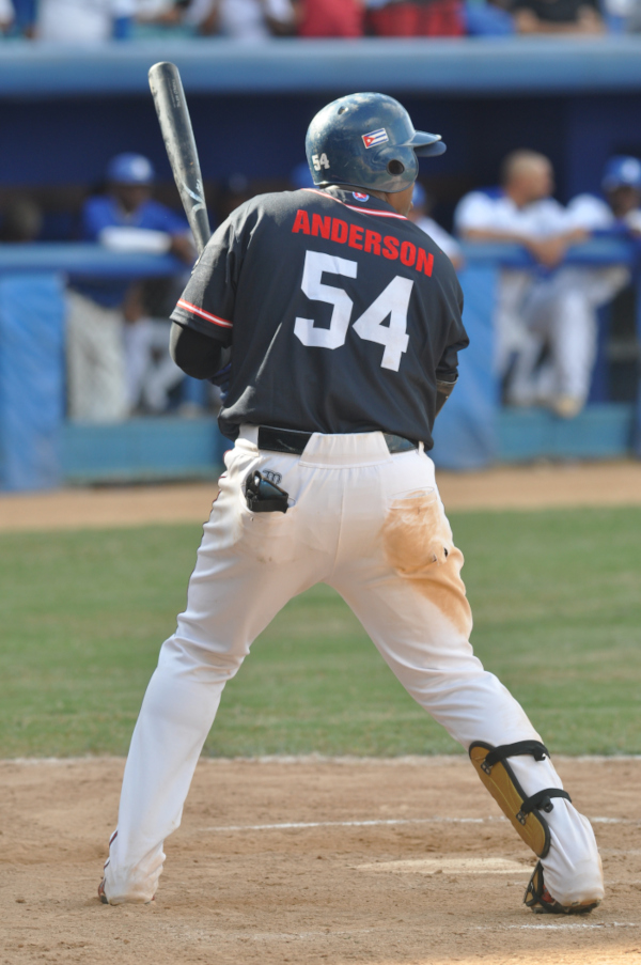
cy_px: 482
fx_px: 12046
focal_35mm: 450
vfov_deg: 4.6
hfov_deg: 3.0
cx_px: 320
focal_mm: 300
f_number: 5.6
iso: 360
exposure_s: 1/500
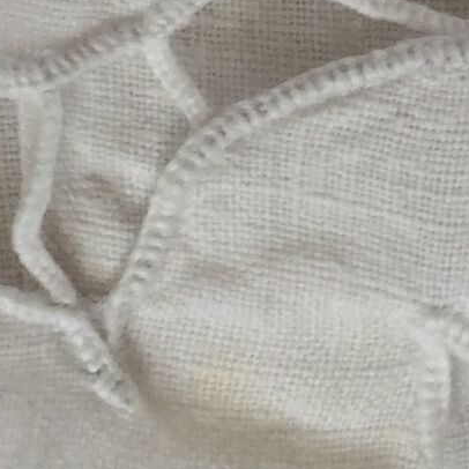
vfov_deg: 8.5
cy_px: 105
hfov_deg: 8.5
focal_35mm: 206
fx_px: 3158
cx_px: 129
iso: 32
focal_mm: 4.15
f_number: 2.2
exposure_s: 1/50
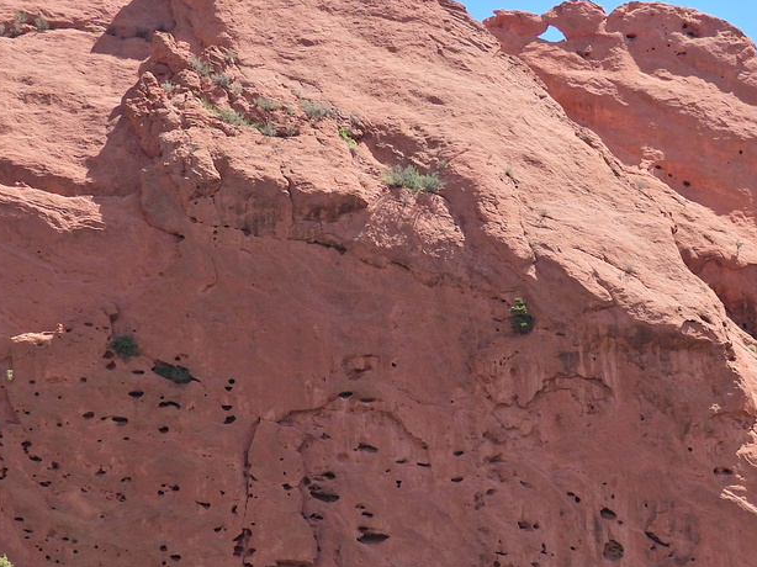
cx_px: 501
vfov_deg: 20.0
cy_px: 431
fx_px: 1596
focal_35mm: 73
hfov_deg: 26.5
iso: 100
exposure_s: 1/1000
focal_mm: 6.2
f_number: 3.2
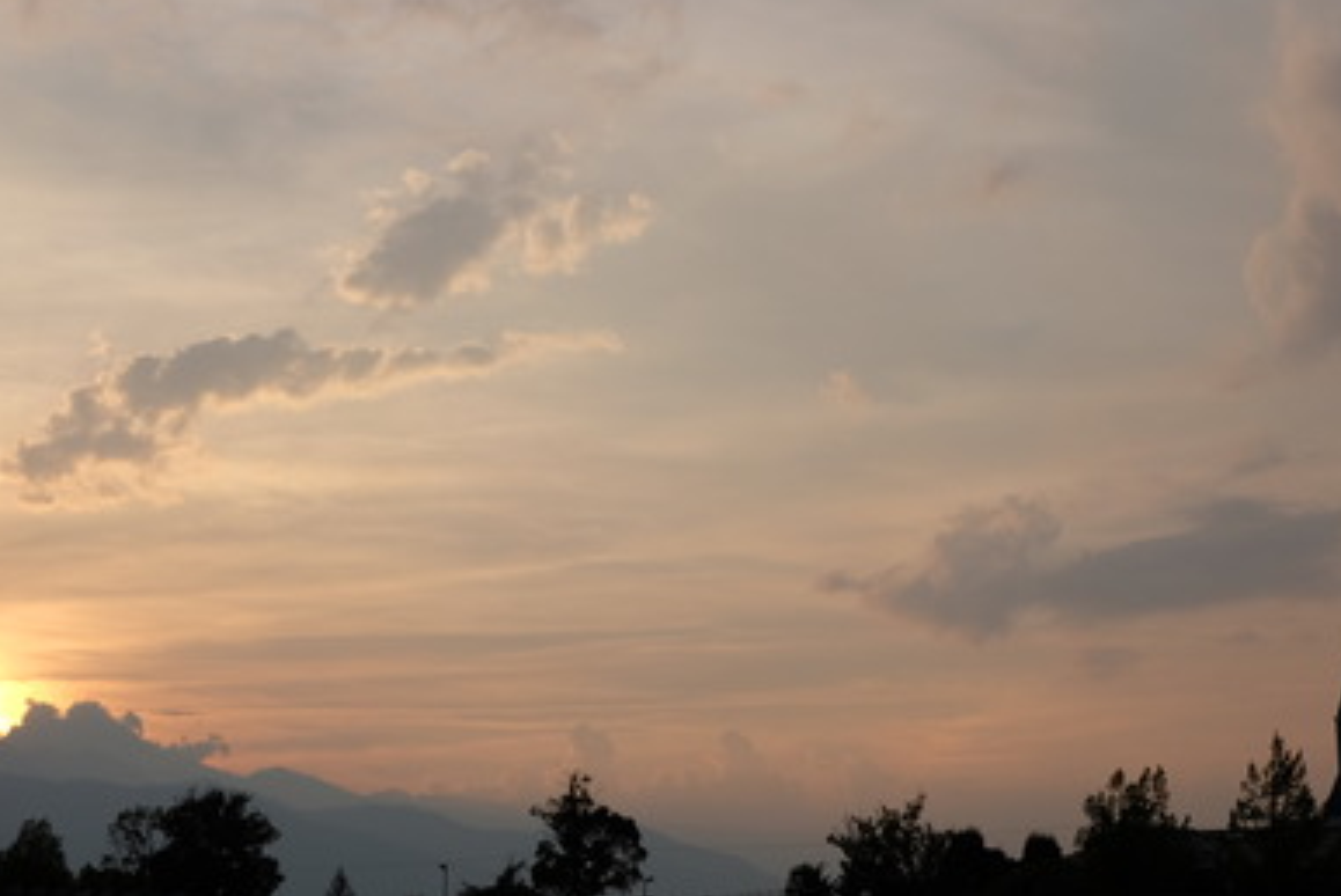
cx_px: 462
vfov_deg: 21.6
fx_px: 2348
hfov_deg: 31.7
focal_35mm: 63
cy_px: 422
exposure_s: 1/2400
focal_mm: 25.4
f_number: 3.2
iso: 200
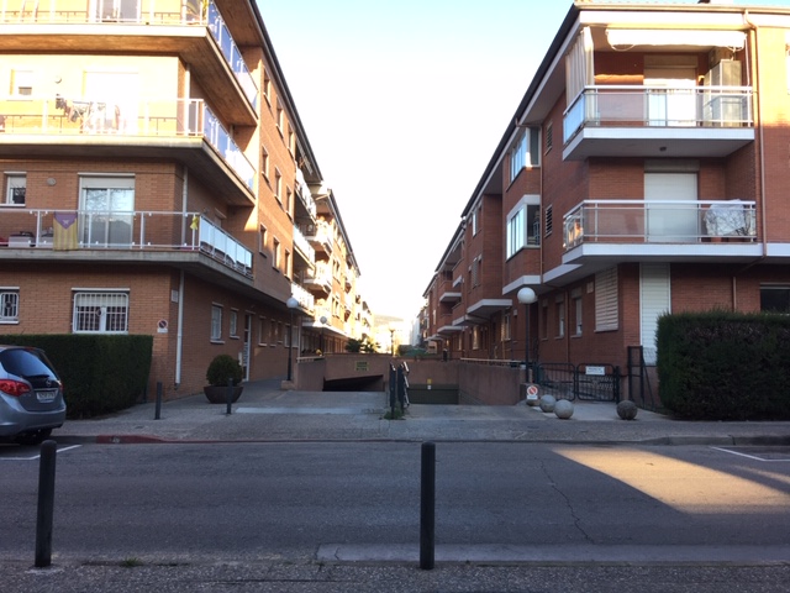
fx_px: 662
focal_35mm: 29
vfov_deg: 48.2
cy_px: 296
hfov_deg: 61.7
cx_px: 395
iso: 25
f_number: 2.2
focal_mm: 4.15
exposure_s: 1/146
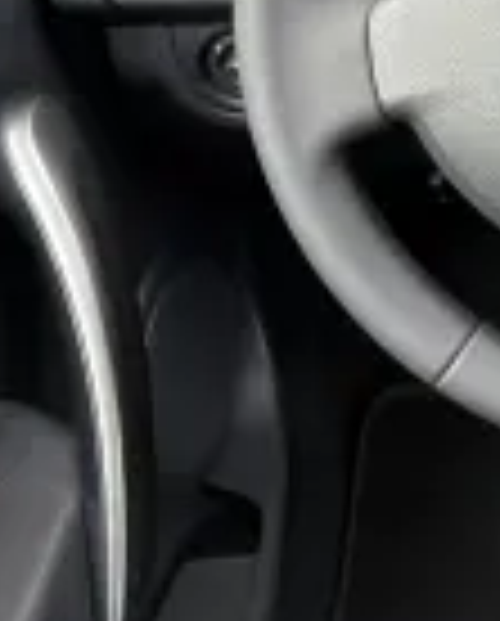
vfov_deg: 27.7
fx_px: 1217
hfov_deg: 19.6
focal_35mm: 66
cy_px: 72
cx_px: 788
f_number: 1.6
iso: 100
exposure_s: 1/121
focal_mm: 5.96
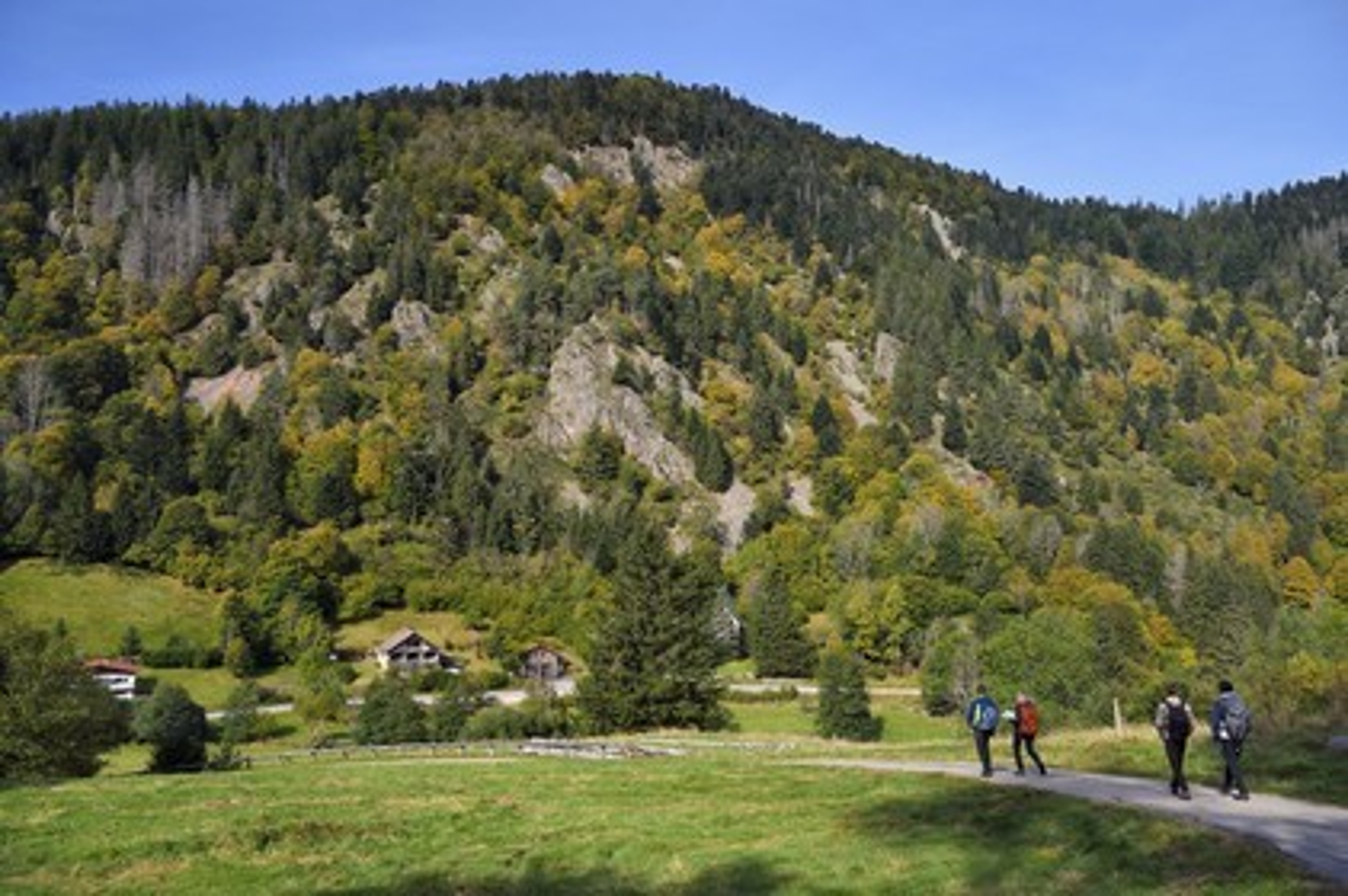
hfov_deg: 60.3
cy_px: 448
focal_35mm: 31
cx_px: 674
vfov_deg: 42.3
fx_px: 1160
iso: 200
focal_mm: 31
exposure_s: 1/640
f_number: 8
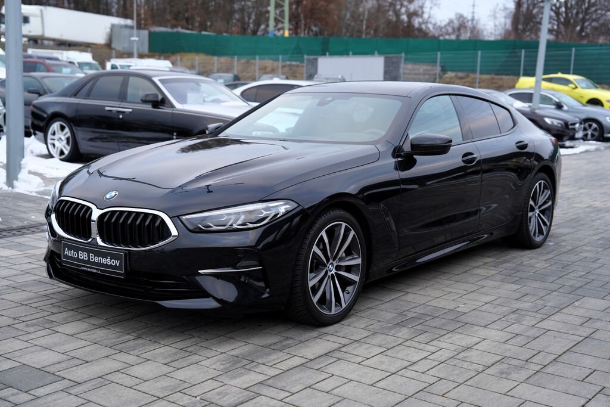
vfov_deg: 28.7
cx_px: 305
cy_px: 204
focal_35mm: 47
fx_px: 796
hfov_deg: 41.9
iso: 100
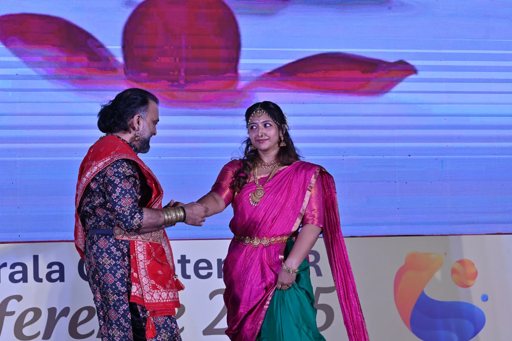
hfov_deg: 23.9
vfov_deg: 16.1
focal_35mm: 85
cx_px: 256
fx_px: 1209
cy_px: 170
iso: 1250
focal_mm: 85
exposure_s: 1/400
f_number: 5.6
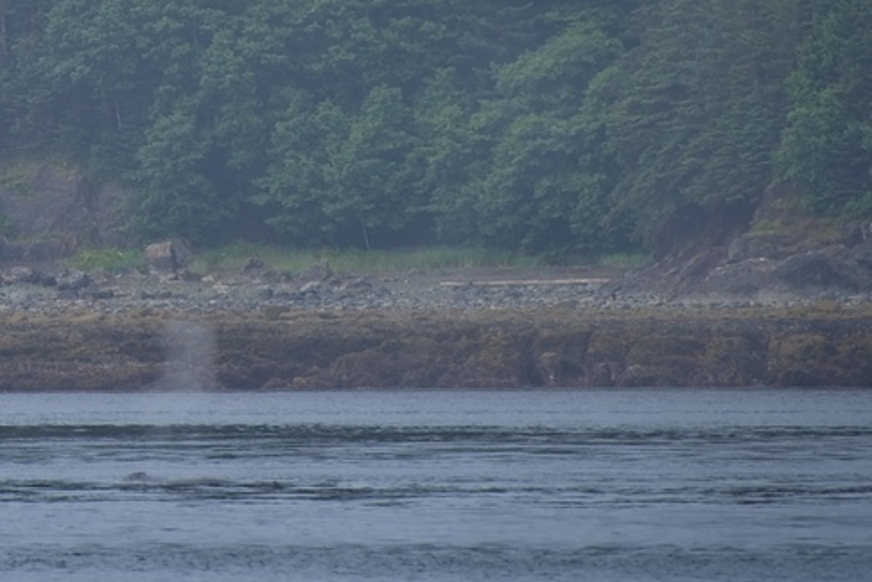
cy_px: 115
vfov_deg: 1.7
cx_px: -97
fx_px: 19134
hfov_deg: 2.6
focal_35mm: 790
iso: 200
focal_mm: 300
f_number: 5.6
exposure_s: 1/640
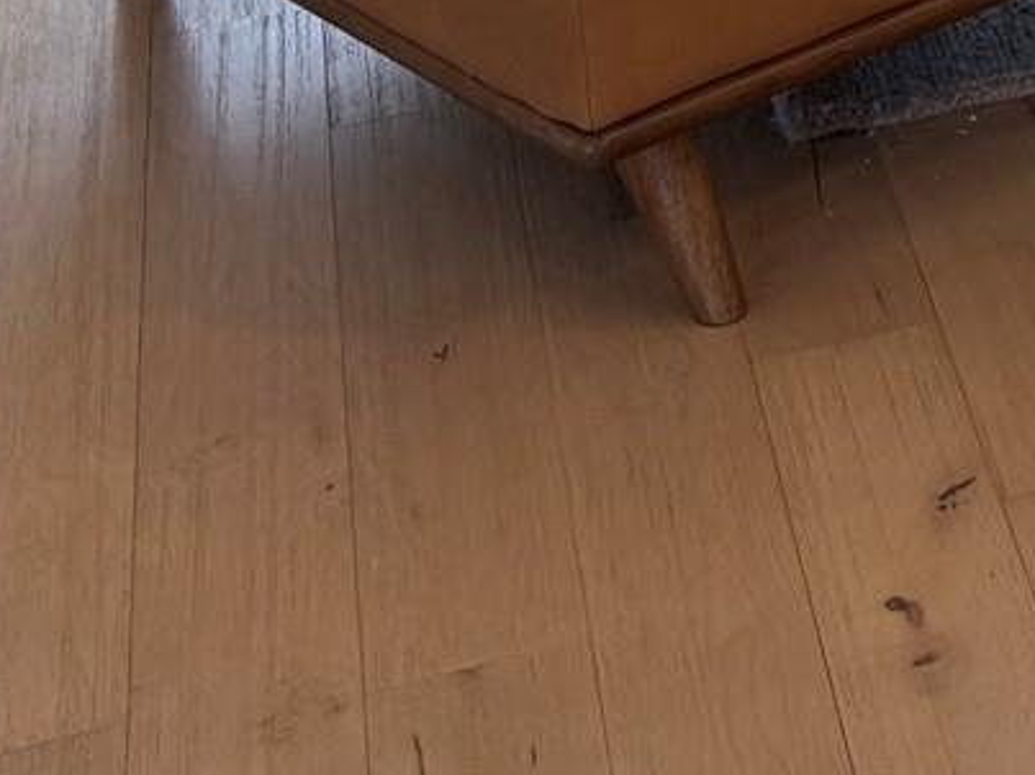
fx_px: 3647
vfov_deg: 10.6
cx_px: 2311
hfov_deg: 13.1
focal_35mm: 122
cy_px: -1011
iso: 64
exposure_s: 1/173
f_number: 1.78
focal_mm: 6.86
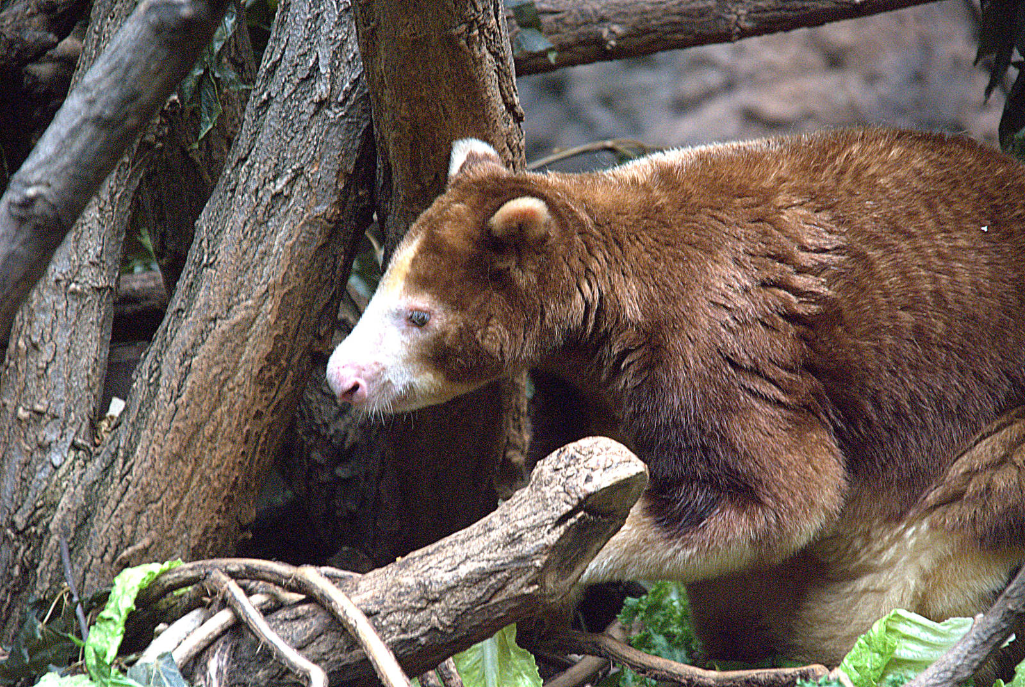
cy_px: 344
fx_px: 8554
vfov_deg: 4.6
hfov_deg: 6.9
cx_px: 512
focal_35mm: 300
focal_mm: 200
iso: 3200
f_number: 6.3
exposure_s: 1/80
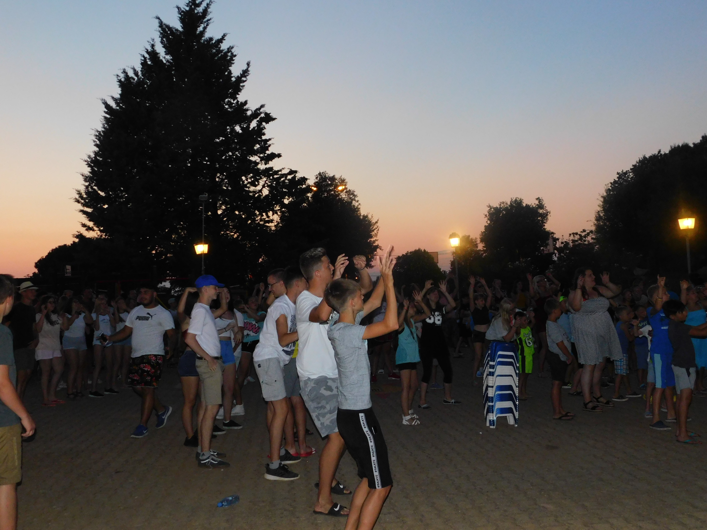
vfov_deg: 39.7
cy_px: 265
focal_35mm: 36
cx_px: 354
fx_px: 735
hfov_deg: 51.4
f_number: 3.5
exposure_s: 1/30
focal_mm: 6.3
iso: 450
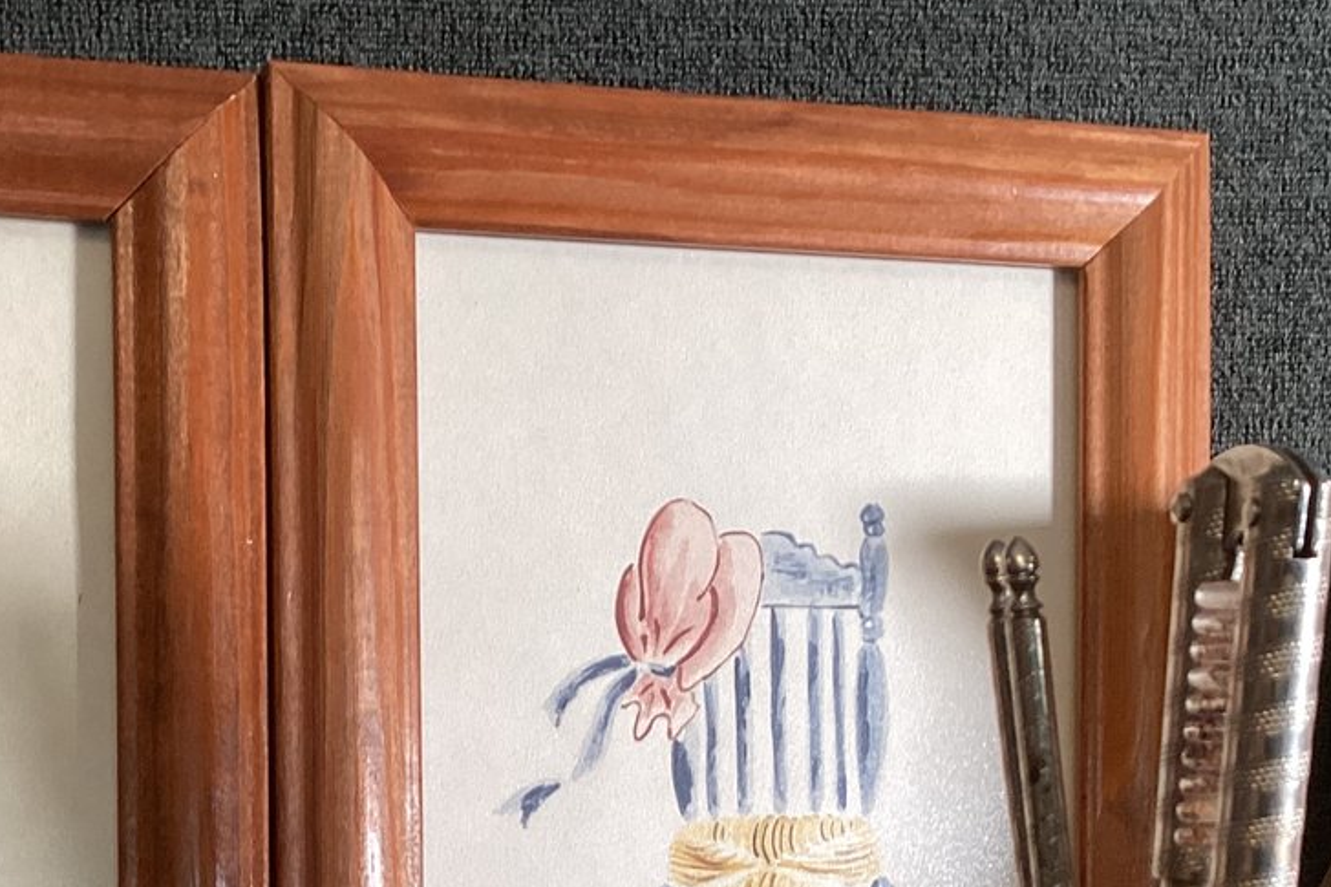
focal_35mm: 67
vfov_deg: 19.3
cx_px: 409
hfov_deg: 29.8
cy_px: 1032
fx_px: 2476
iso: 100
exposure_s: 1/60
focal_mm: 3.3
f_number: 2.4
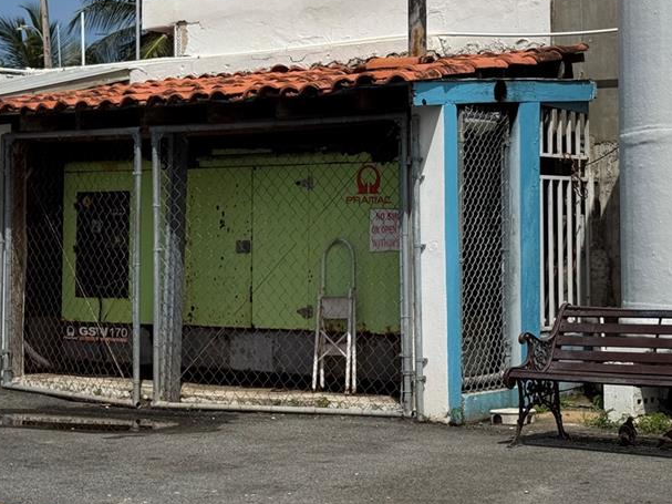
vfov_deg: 18.0
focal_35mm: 81
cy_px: 90
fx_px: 1572
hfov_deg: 24.1
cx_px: 359
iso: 80
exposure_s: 1/15385
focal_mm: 6.76
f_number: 1.78
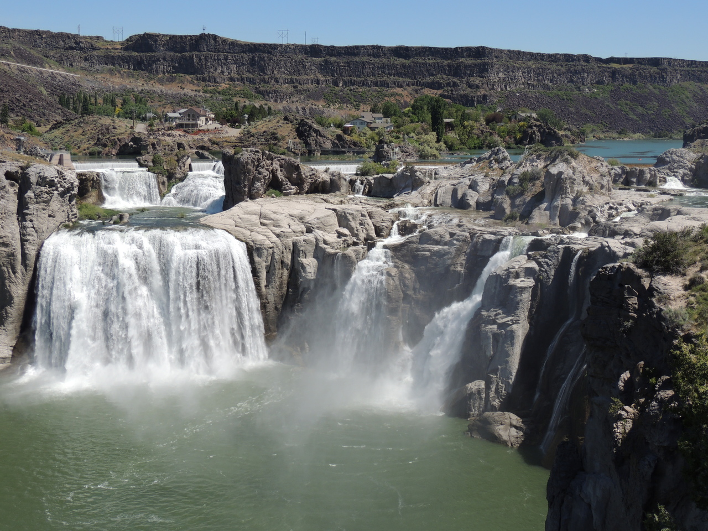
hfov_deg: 43.9
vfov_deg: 33.6
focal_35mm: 43
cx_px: 354
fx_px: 879
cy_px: 266
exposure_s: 1/1250
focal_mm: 7.6
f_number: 3.4
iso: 100
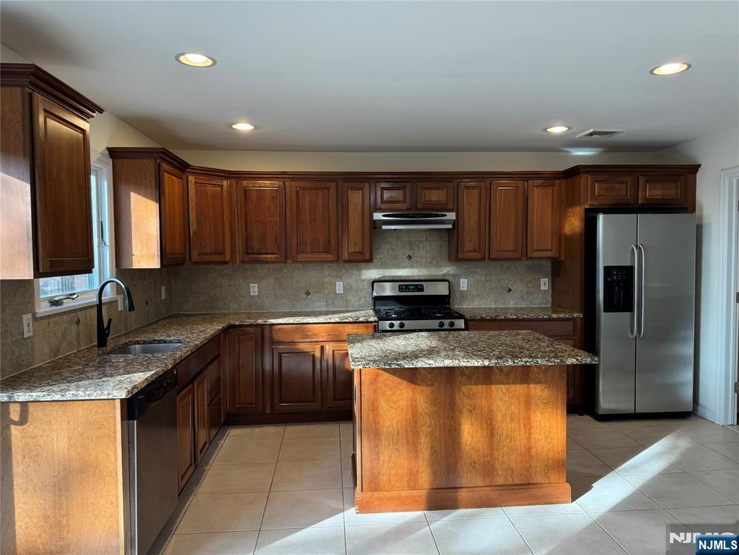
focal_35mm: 24
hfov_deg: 71.6
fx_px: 512
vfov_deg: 56.8
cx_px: 370
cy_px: 278
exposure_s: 1/120
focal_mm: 6.76
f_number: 1.78
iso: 64
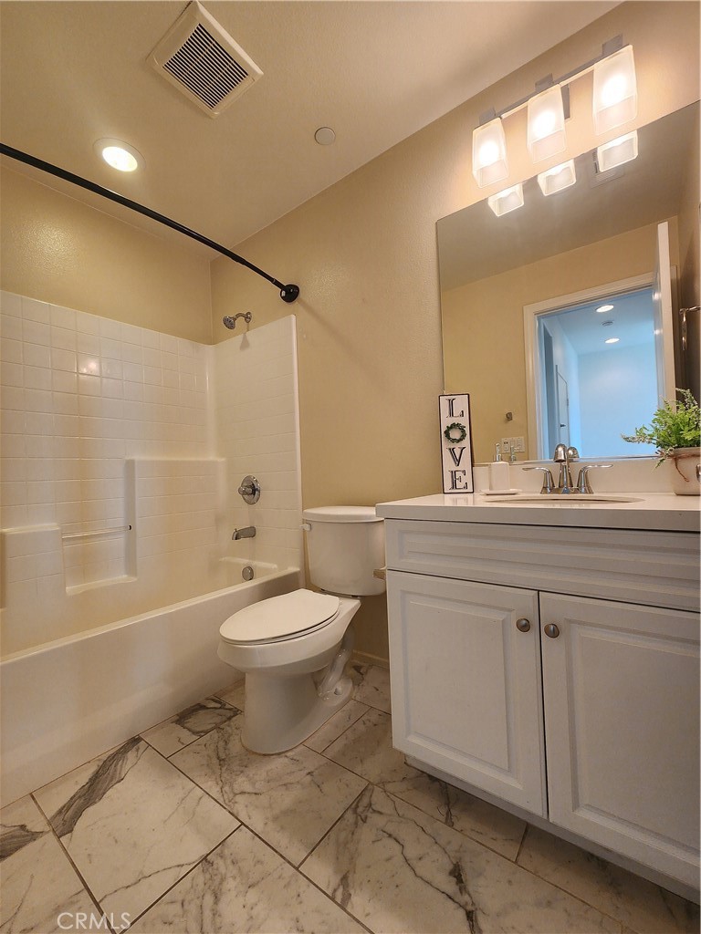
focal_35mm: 13
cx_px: 350
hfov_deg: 89.9
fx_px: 351
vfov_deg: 106.2
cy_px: 467
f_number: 2.2
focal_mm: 2.2
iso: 160
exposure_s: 1/60
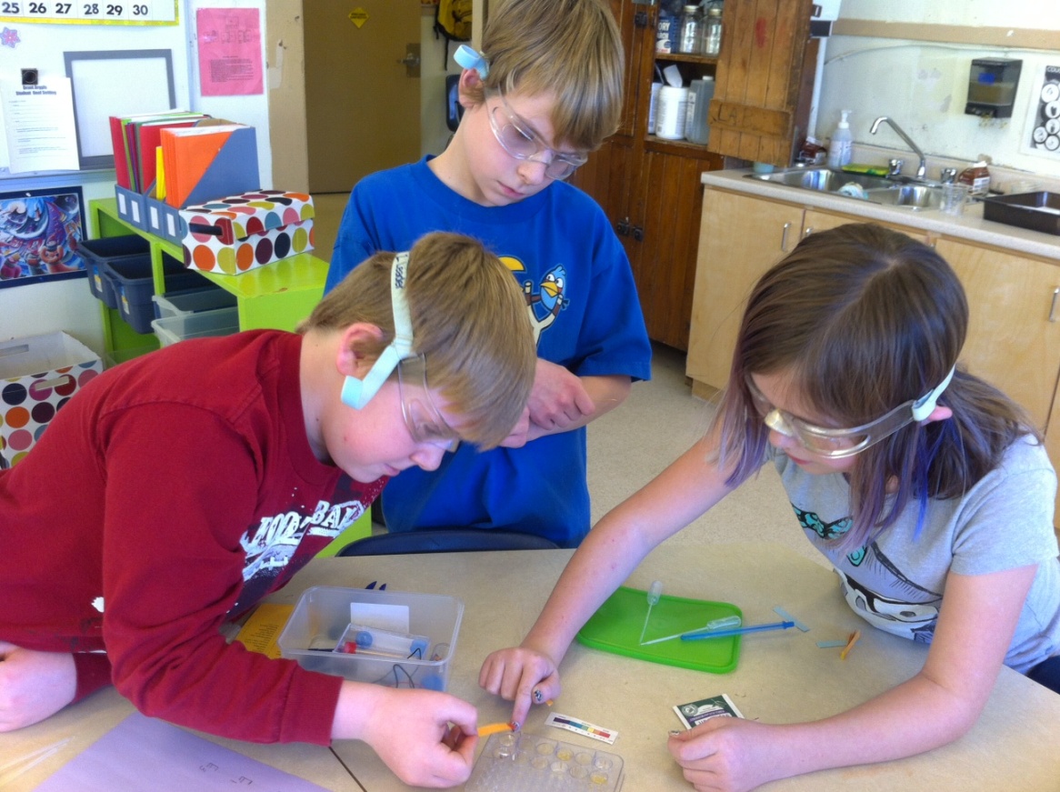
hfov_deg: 52.7
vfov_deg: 40.6
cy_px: 396
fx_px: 1070
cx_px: 530
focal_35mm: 35
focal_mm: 3.85
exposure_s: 1/20
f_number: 2.8
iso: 100
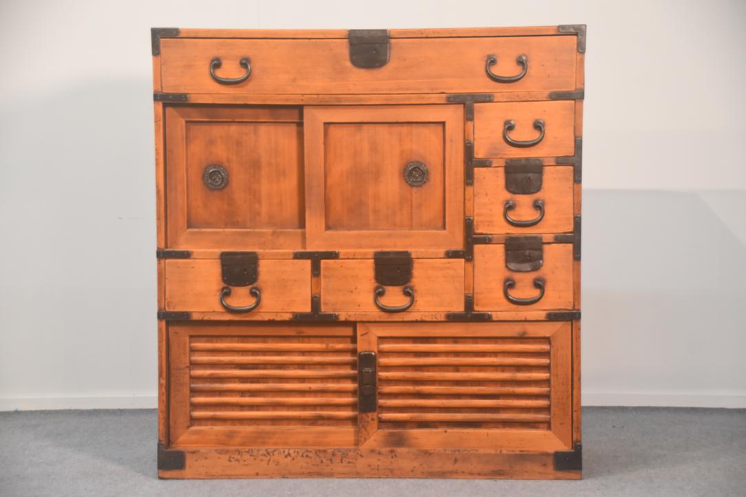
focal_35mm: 93
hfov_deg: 21.9
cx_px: 373
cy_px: 248
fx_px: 1927
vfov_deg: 14.7
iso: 2000
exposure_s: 1/60
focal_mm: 62
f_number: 5
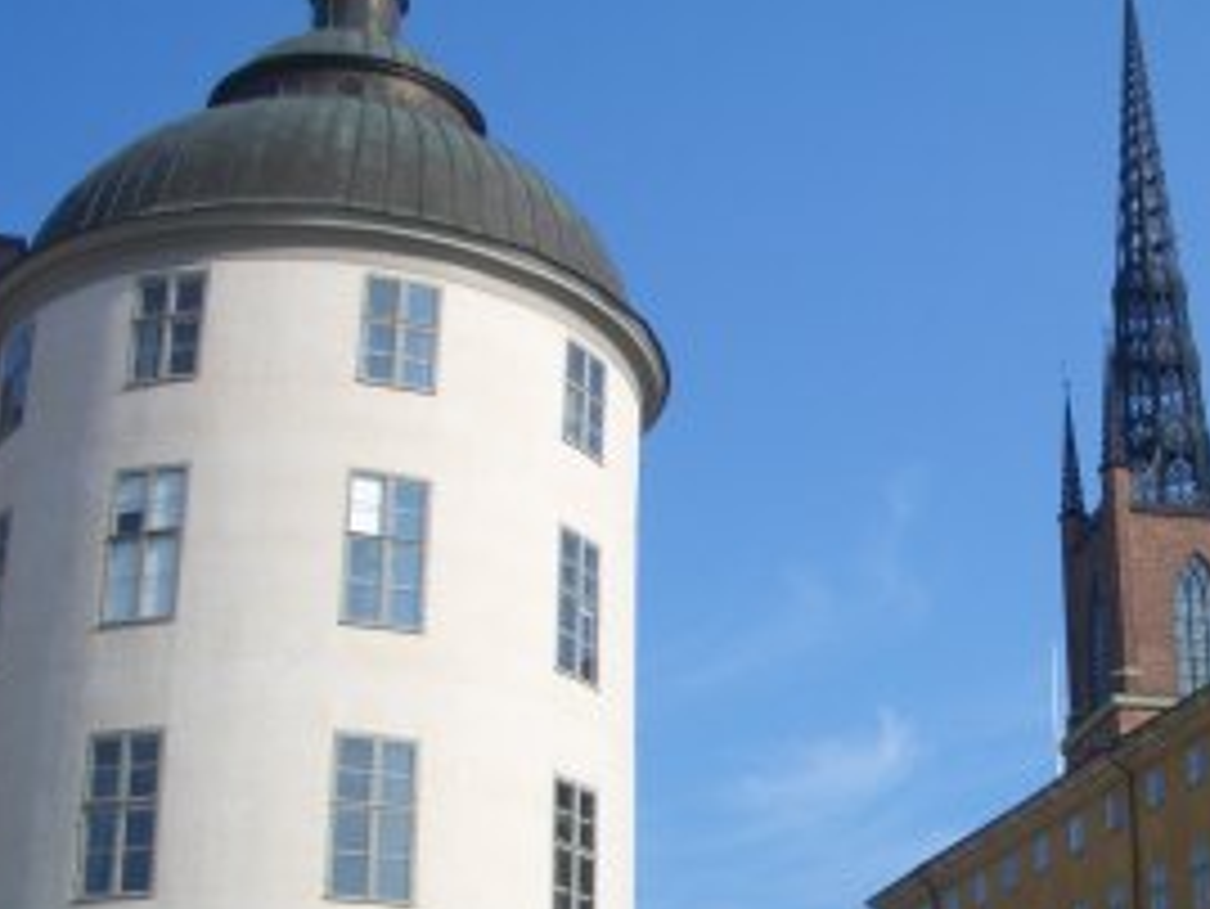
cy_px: 664
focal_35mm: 65
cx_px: 994
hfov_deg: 29.0
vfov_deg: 22.4
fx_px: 2273
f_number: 4.3
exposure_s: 1/640
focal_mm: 5.8
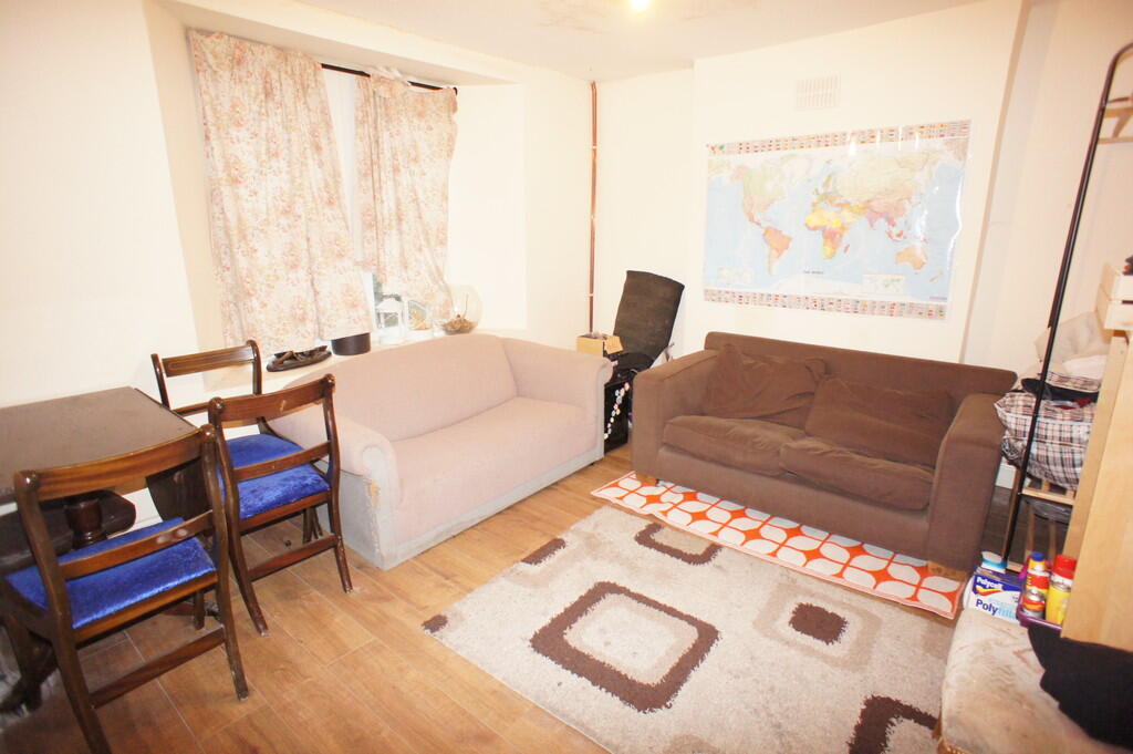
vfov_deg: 53.1
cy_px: 377
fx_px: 755
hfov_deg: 73.8
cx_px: 566
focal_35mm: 24
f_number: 2.8
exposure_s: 1/60
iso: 1600
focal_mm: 16
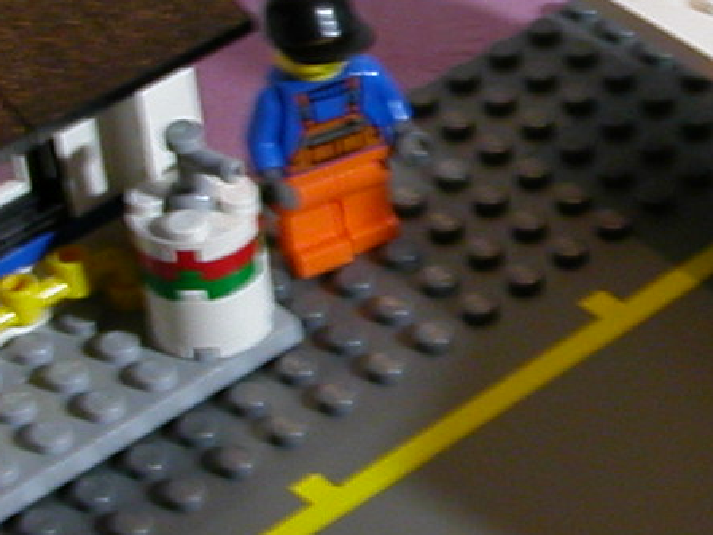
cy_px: 193
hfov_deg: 14.6
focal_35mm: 132
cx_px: 793
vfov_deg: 11.2
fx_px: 2719
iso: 128
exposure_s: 1/4.5
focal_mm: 5.6
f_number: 2.7
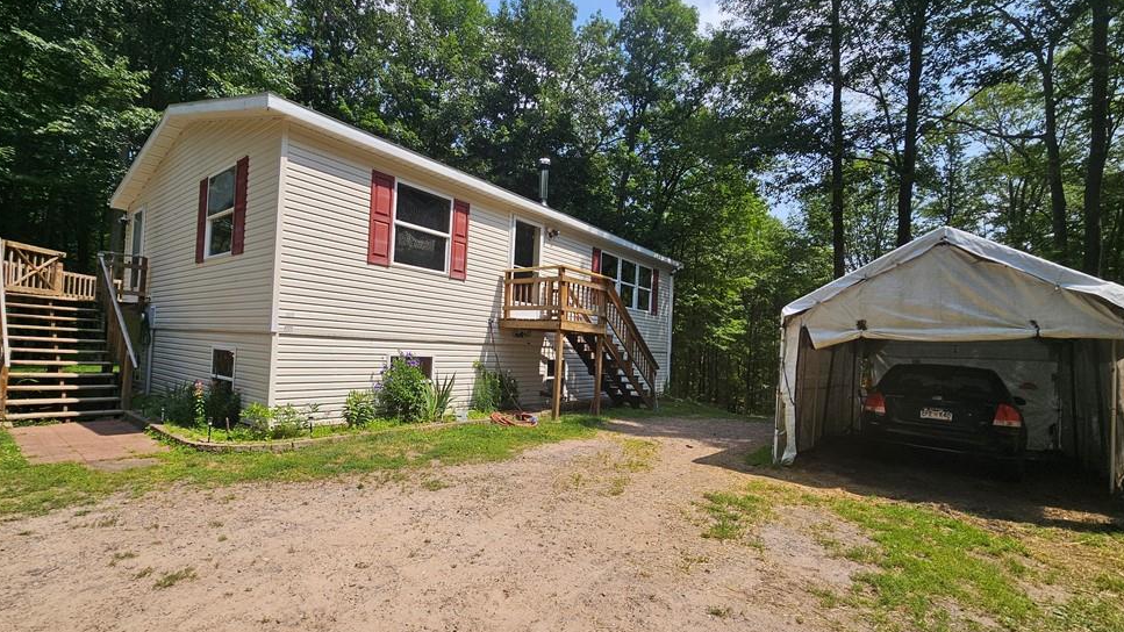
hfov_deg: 103.0
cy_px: 343
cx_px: 542
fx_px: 447
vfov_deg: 70.4
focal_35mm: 15
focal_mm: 2.2
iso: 50
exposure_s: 1/1879
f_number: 2.2
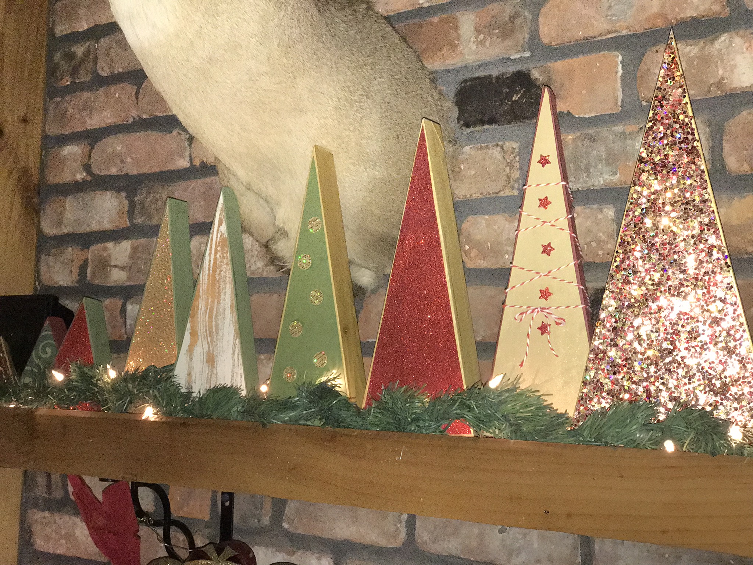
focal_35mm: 57
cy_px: 282
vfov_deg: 25.7
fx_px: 1240
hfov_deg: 33.8
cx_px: 376
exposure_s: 1/60
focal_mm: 6.6
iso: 320
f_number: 2.8
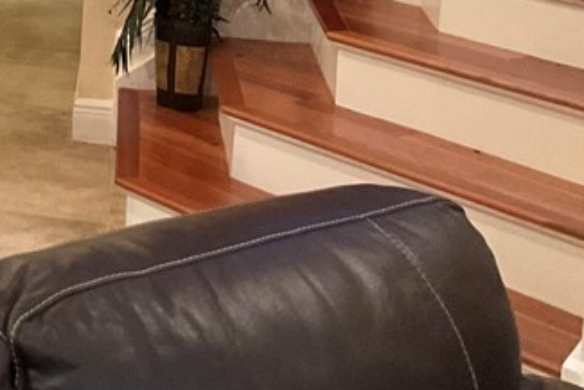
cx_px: -320
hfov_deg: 18.7
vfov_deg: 13.5
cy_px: -223
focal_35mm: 95
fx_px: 1542
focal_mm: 3
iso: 250
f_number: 1.8
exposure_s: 1/40
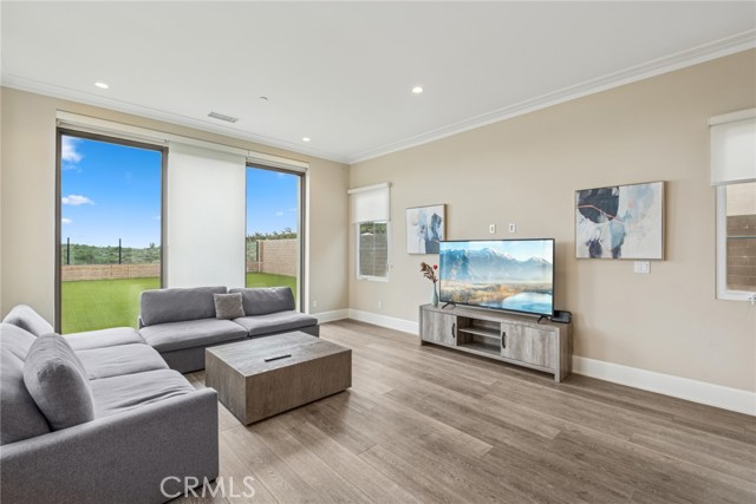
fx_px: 315
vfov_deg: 77.4
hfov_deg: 100.4
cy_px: 252
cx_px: 378
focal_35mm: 15
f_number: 8
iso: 200
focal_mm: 10
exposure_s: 1/60
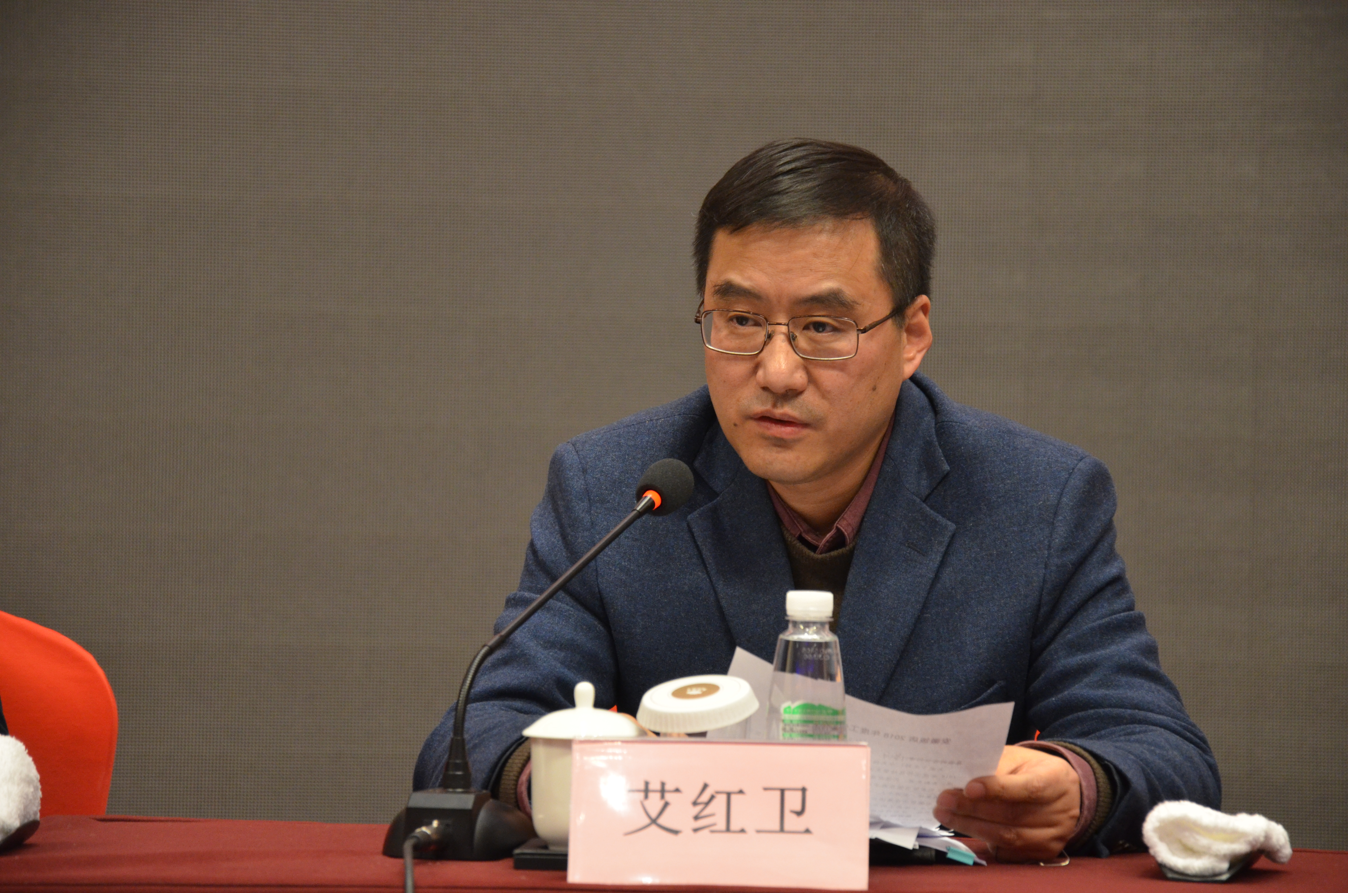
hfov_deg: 13.1
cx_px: 674
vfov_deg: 8.7
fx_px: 5885
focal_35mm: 158
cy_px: 446
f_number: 5.6
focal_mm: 105
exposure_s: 1/30
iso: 1400
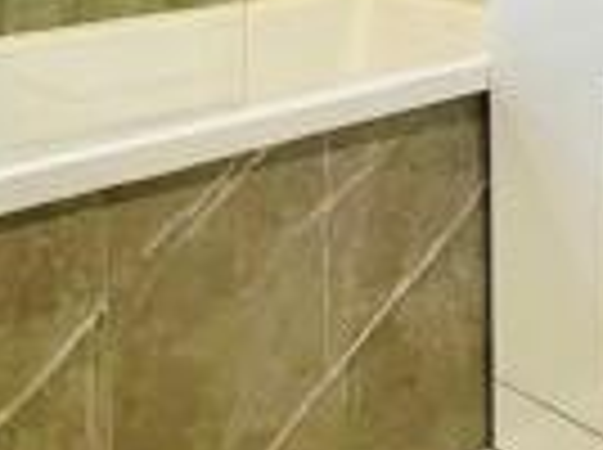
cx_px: 425
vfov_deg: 21.2
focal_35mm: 61
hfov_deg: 31.4
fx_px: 1061
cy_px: -173
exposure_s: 1/100
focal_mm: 2.22
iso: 250
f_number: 2.2
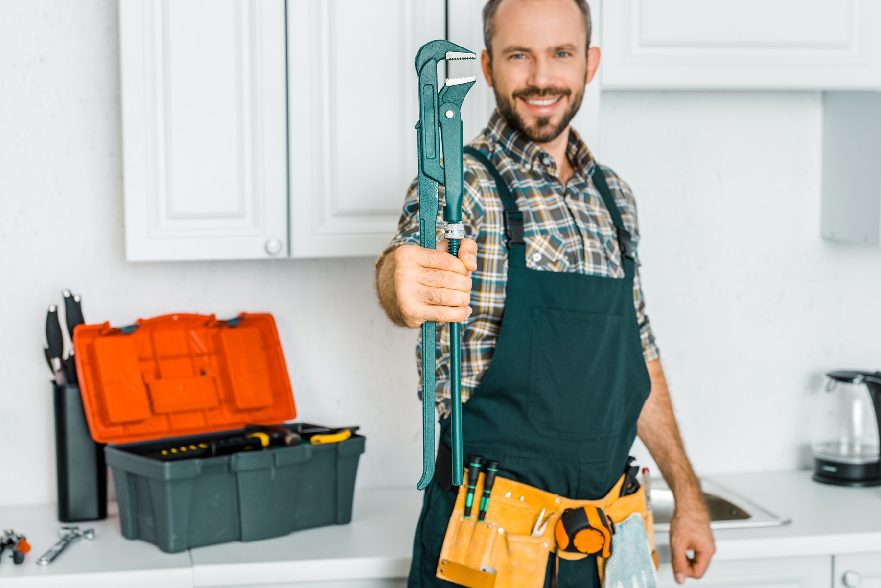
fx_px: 1713
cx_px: 440
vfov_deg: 19.5
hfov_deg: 28.8
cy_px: 294
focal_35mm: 70
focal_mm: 70
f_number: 5.6
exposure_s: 1/200
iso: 250
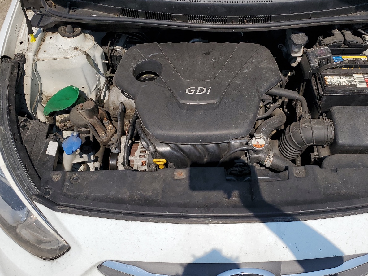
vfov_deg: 40.5
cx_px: 223
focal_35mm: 35
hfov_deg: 52.2
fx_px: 372
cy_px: 115
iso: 50
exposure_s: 1/5000
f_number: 1.5
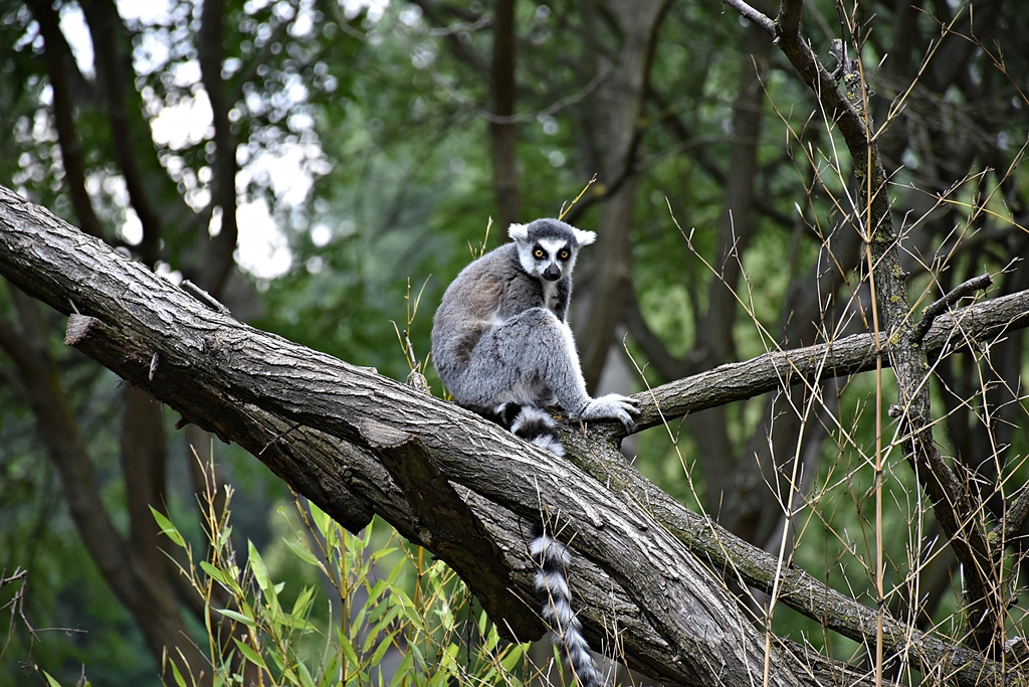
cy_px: 344
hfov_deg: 9.8
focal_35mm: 210
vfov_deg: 6.5
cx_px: 514
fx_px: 6003
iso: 800
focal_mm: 140
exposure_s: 1/500
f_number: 5.6
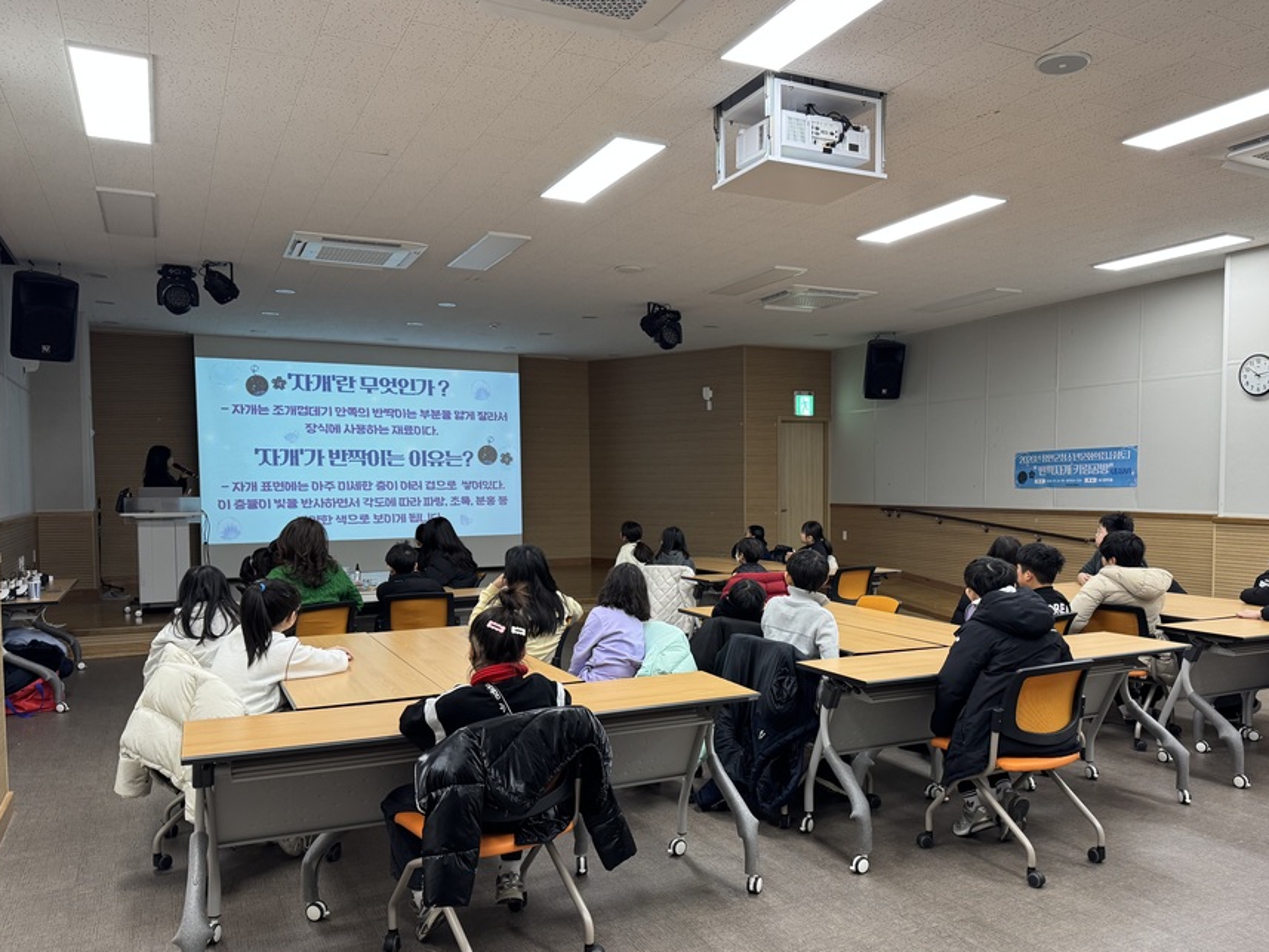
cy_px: 533
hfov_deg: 63.1
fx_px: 1027
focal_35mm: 28
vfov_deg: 49.6
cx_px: 729
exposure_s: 1/120
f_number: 1.78
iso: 200
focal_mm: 6.76
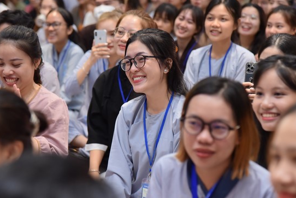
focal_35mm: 144
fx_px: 1185
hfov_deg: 14.2
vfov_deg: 9.5
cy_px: 94
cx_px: 140
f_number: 4.5
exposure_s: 1/125
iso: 1600
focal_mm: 120
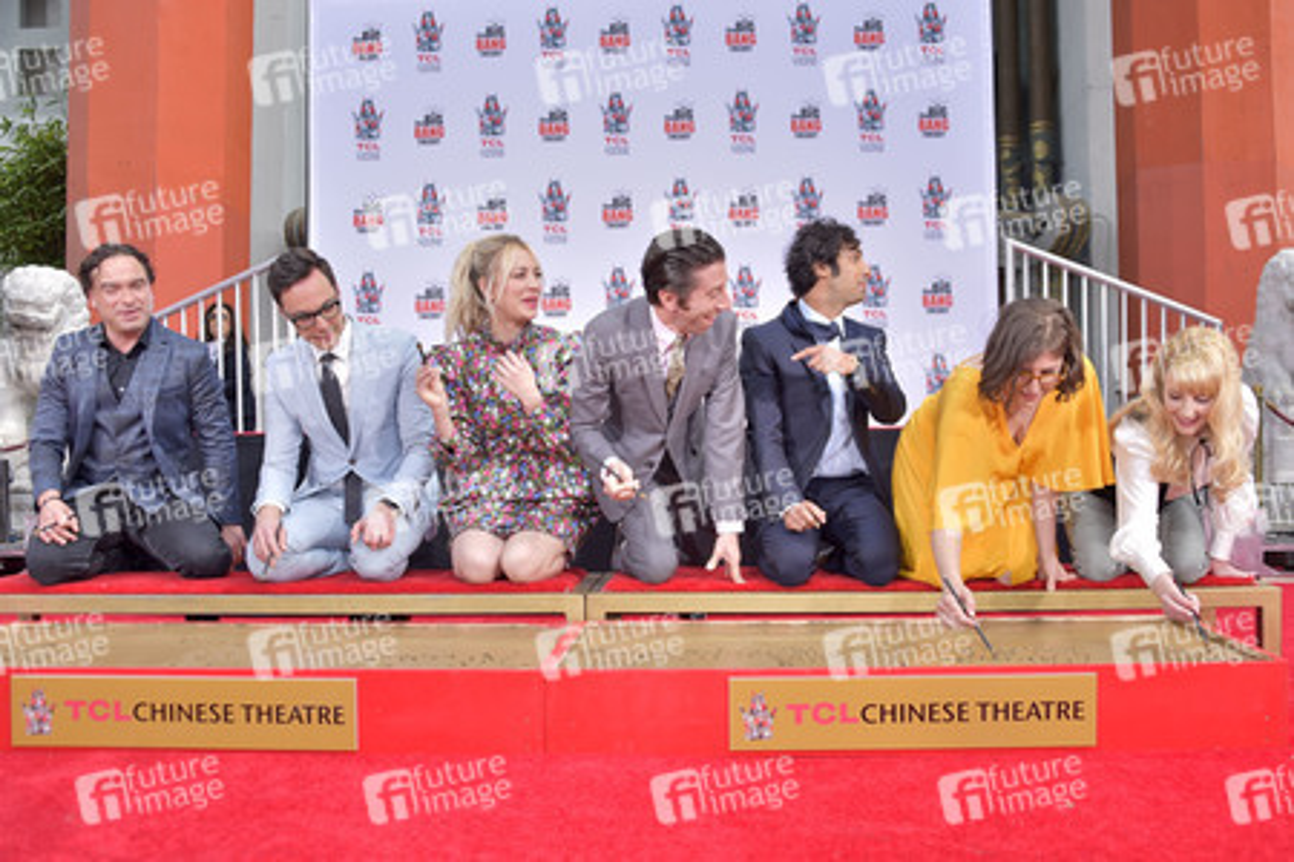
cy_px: 431
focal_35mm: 32
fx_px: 1150
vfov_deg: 41.1
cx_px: 647
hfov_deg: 58.7
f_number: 3.5
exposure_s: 1/250
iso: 160
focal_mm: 32
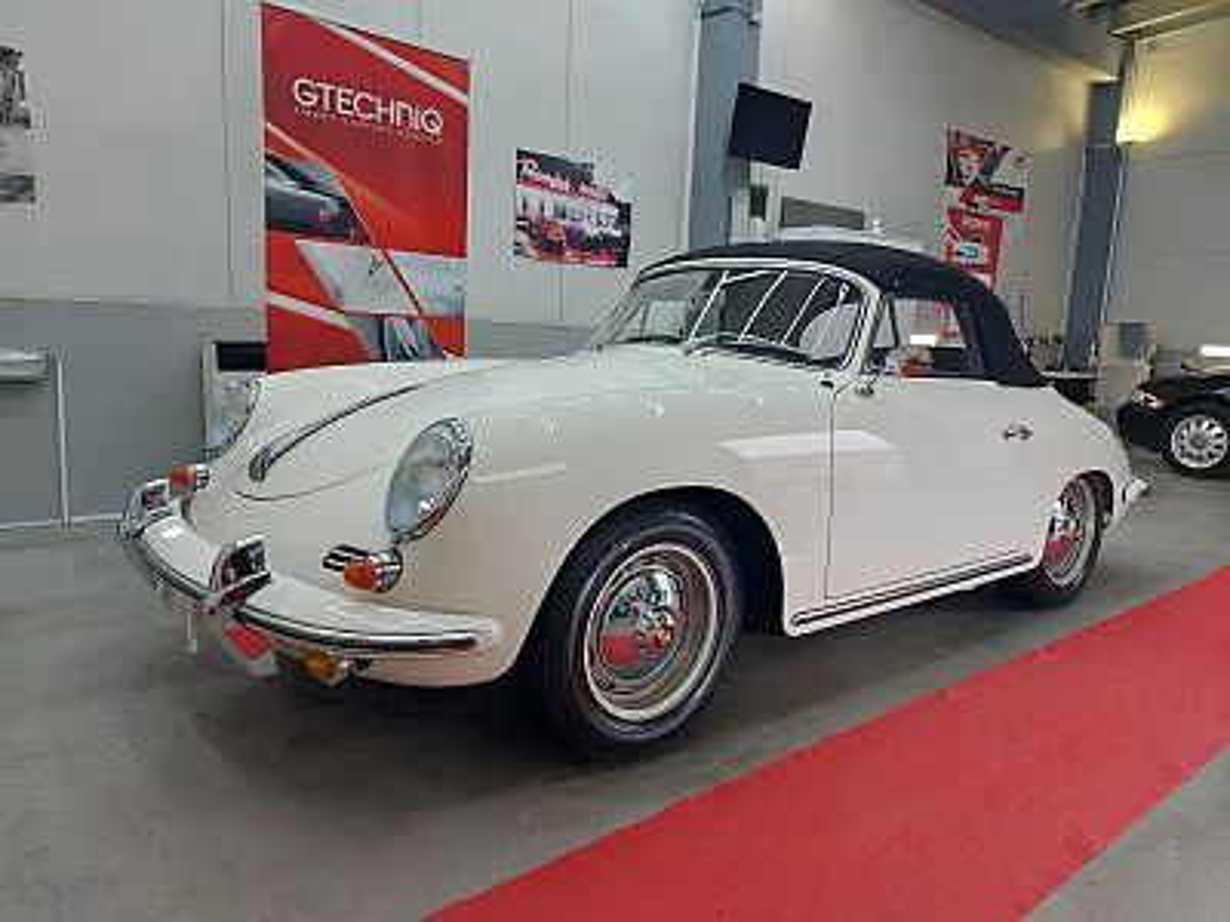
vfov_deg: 56.8
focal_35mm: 24
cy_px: 461
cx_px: 615
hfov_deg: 71.6
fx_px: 853
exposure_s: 1/50
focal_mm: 5.23
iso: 50
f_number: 1.8
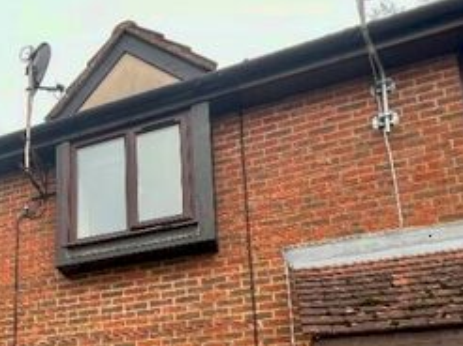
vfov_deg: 33.4
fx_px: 494
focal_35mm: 37
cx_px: 19
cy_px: 386
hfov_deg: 44.1
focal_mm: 1.57
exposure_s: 1/99
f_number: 1.8
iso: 32
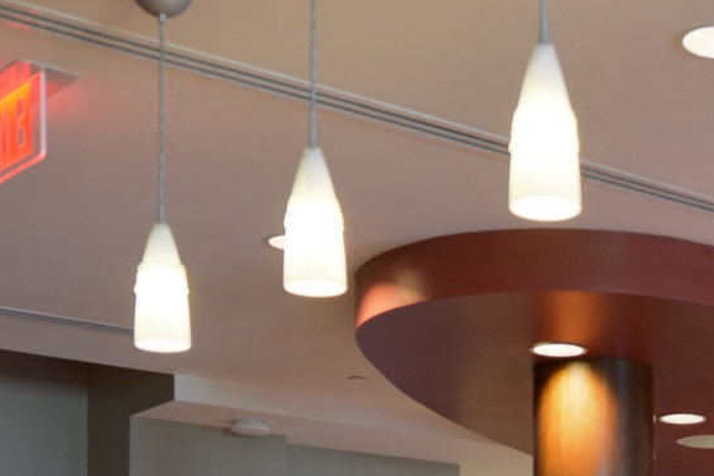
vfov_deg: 14.7
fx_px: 1745
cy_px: 668
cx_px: 794
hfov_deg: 21.8
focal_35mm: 88
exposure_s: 1/30
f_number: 2.8
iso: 640
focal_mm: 24
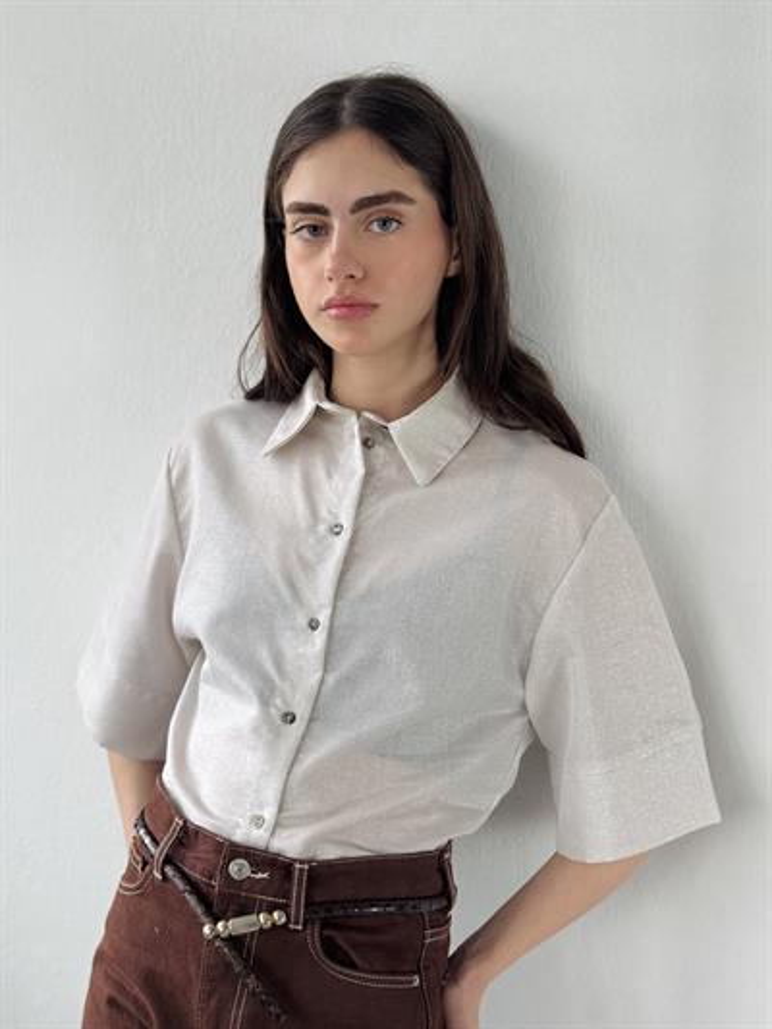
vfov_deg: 39.6
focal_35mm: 48
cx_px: 386
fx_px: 1427
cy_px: 514
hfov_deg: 30.3
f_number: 1.78
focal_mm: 6.76
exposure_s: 1/78
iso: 100
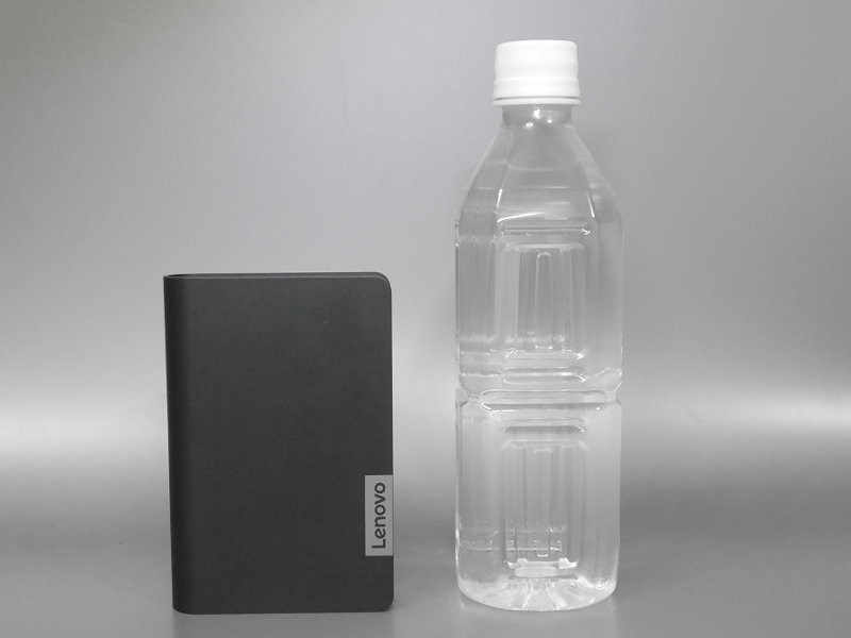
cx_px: 426
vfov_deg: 36.0
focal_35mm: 40
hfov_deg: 46.8
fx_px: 983
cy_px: 319
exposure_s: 1/60
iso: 800
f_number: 4.4
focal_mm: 20
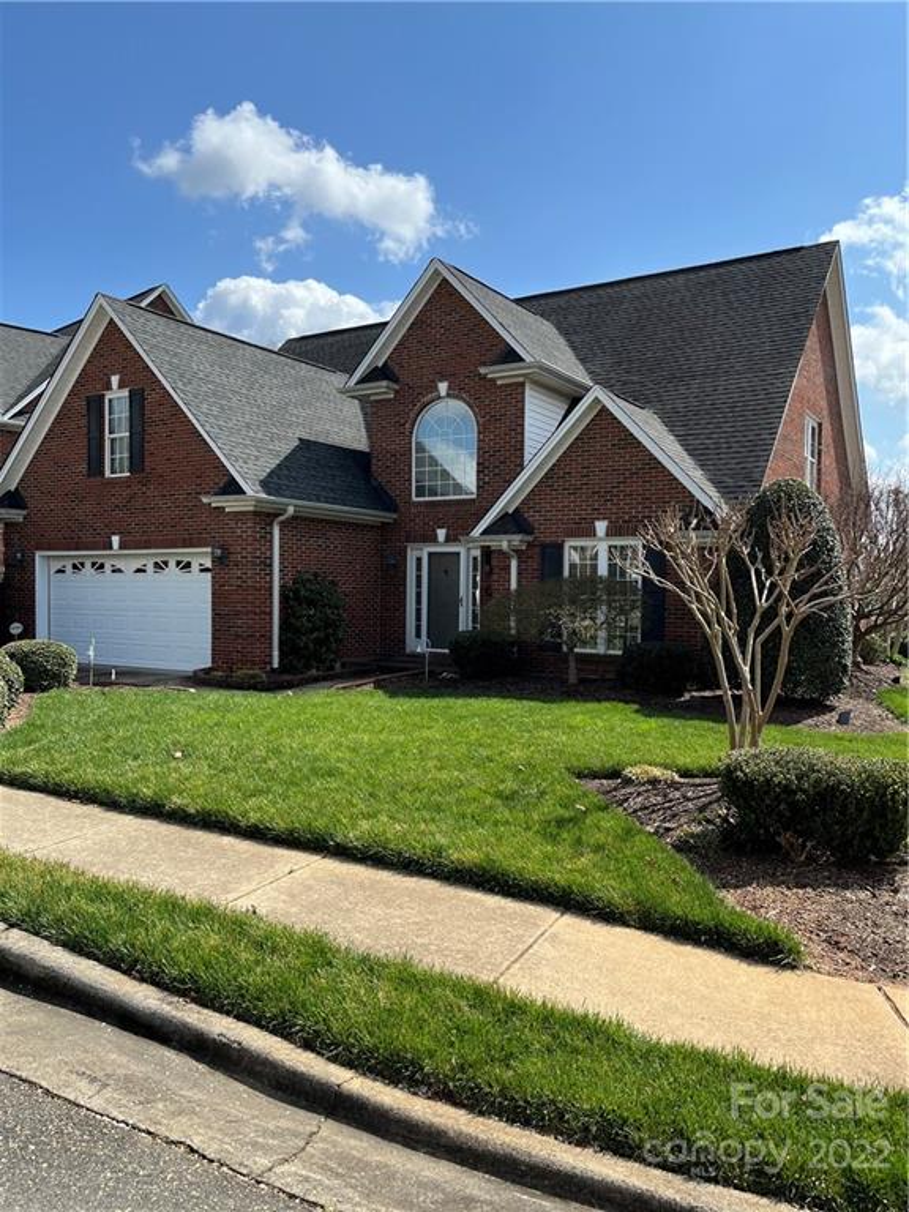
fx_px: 910
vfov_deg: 67.3
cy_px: 606
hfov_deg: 53.1
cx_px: 454
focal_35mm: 26
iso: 50
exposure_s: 1/3521
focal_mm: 5.1
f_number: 1.6
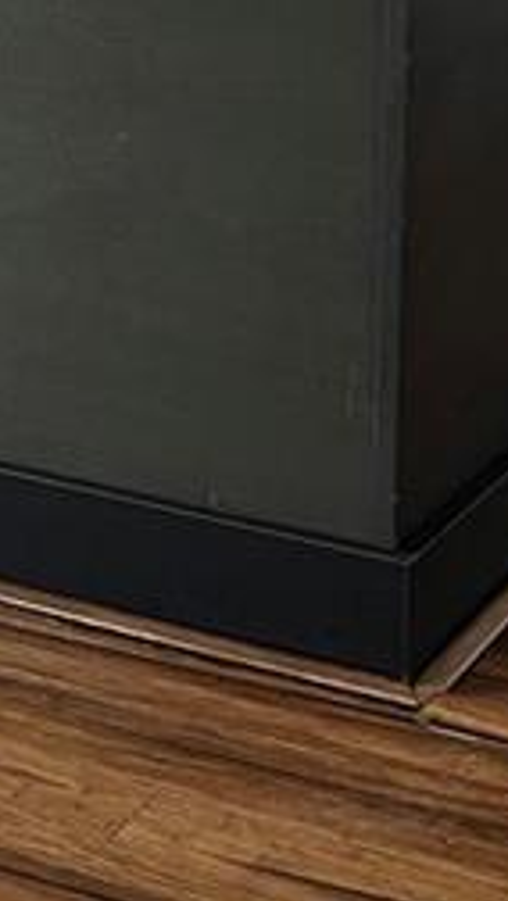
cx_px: -290
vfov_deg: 15.2
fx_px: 3229
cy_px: -268
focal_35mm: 135
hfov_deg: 8.8
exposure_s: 1/60
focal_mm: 5.7
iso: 100
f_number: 1.5
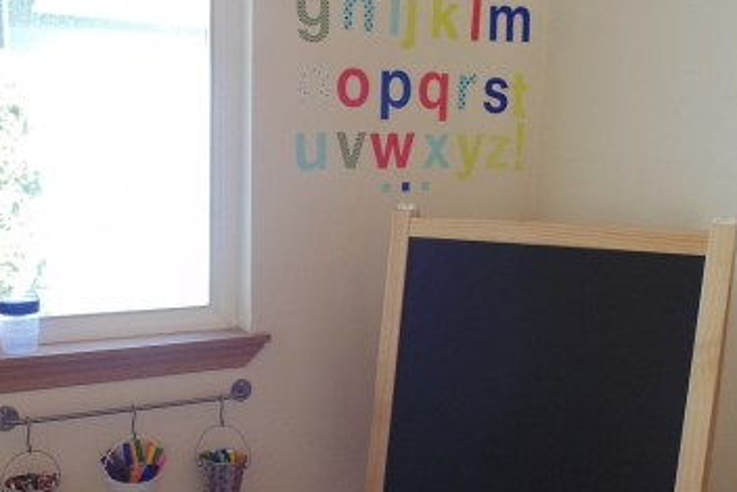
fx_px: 799
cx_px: 255
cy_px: 333
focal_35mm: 39
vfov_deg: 33.9
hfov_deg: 48.8
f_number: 3.1
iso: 100
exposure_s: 1/30
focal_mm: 4
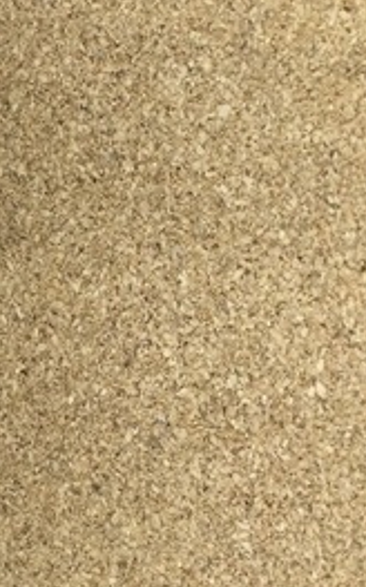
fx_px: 1199
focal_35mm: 75
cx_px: -261
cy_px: 498
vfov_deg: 26.8
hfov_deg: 15.3
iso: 64
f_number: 2.4
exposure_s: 1/30
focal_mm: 3.3
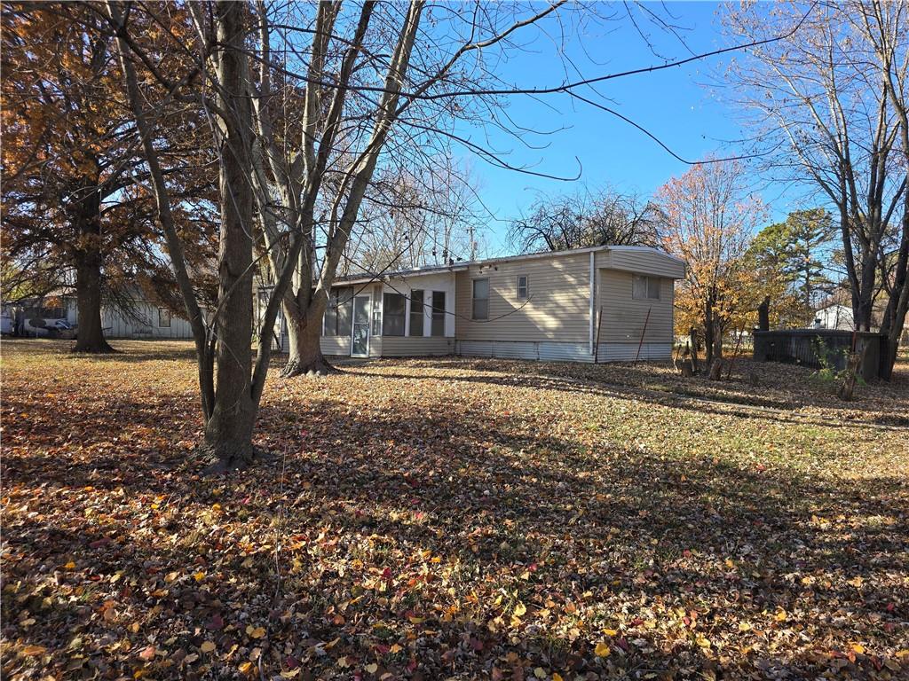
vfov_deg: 58.9
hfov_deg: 73.9
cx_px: 454
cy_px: 340
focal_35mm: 23
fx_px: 604
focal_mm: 6.3
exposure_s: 1/265
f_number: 1.7
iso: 12
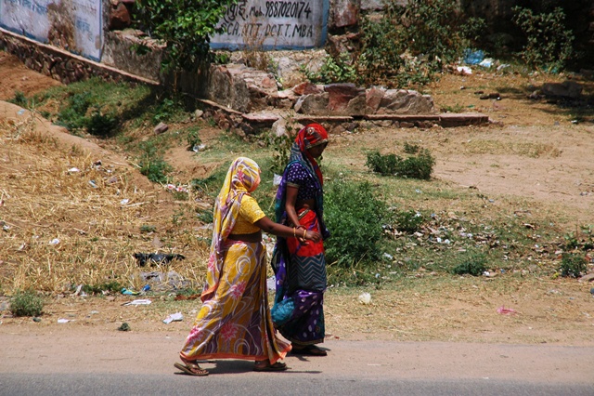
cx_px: 297
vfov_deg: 4.6
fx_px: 4947
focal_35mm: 300
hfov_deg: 6.9
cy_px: 198
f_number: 10
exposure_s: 1/640
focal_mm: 200
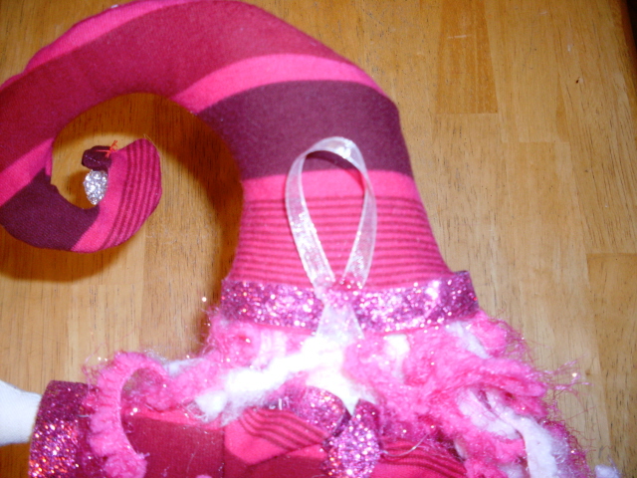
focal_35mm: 38
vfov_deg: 37.7
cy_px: 239
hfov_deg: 49.0
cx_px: 318
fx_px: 699
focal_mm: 6.3
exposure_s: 1/45
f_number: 2.8
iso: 100
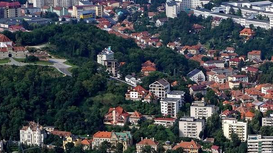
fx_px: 1435
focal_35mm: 198
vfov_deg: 6.1
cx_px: 307
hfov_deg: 10.7
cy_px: 156
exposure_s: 1/125
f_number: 16
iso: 100
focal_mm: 55
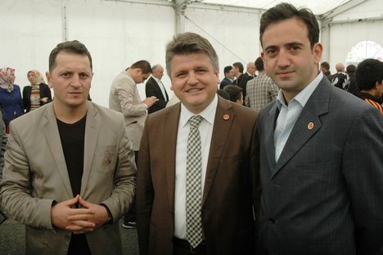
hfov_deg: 53.2
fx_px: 383
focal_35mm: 36
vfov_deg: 36.8
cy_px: 128
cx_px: 192
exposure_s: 1/125
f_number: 5.6
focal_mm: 24
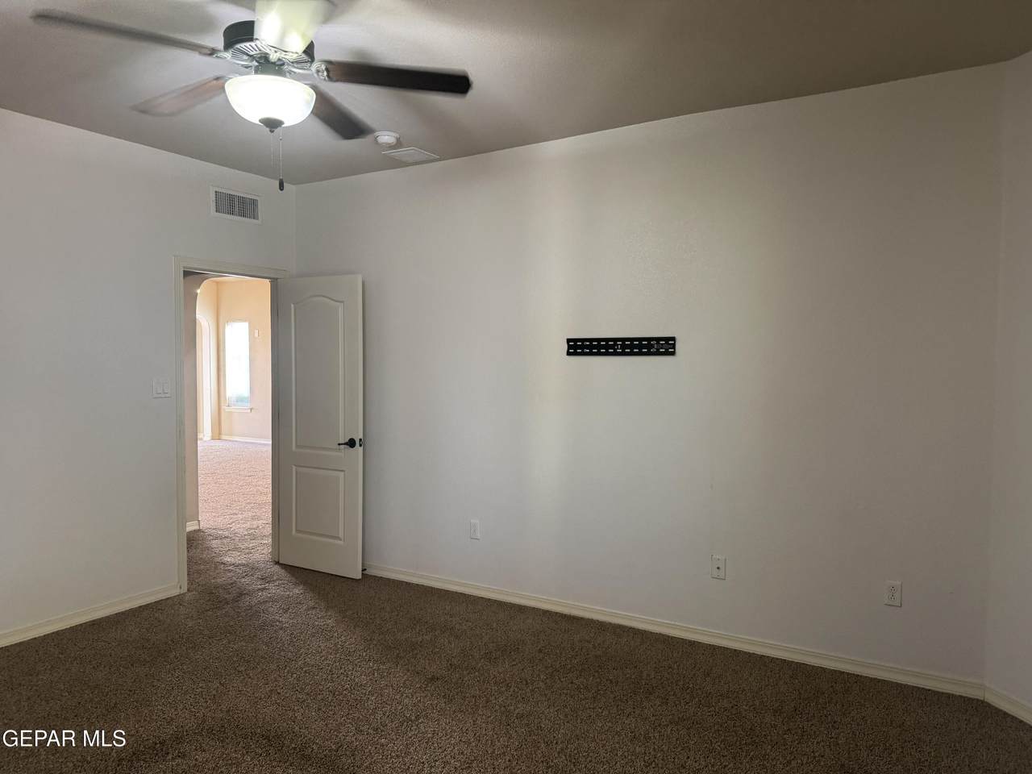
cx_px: 516
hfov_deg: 71.6
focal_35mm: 24
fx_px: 716
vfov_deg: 56.8
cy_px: 387
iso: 250
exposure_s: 1/60
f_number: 1.78
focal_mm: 6.76
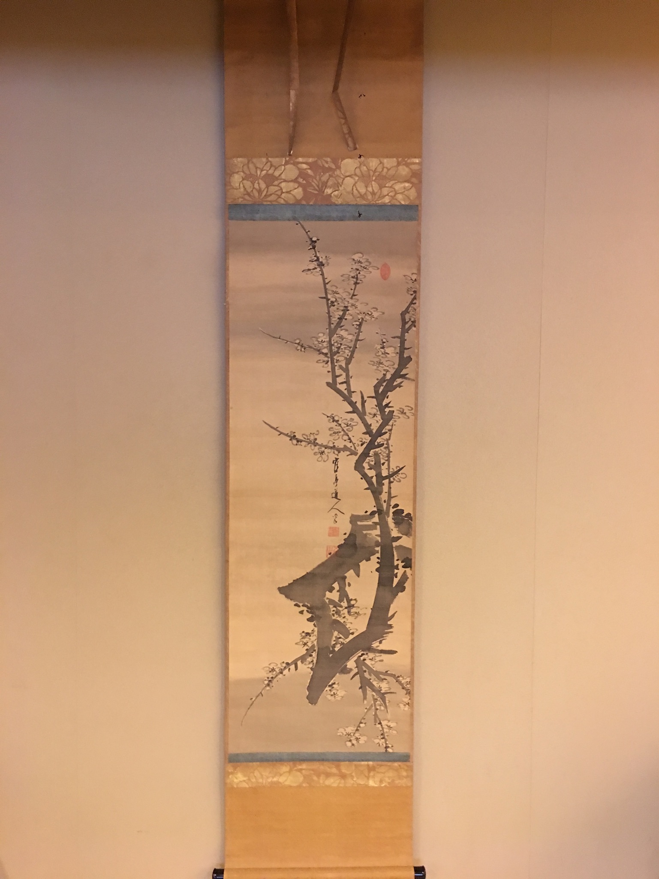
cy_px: 440
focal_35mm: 29
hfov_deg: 48.2
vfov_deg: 61.7
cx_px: 330
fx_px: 736
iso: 100
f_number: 2.2
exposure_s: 1/4
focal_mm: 4.15
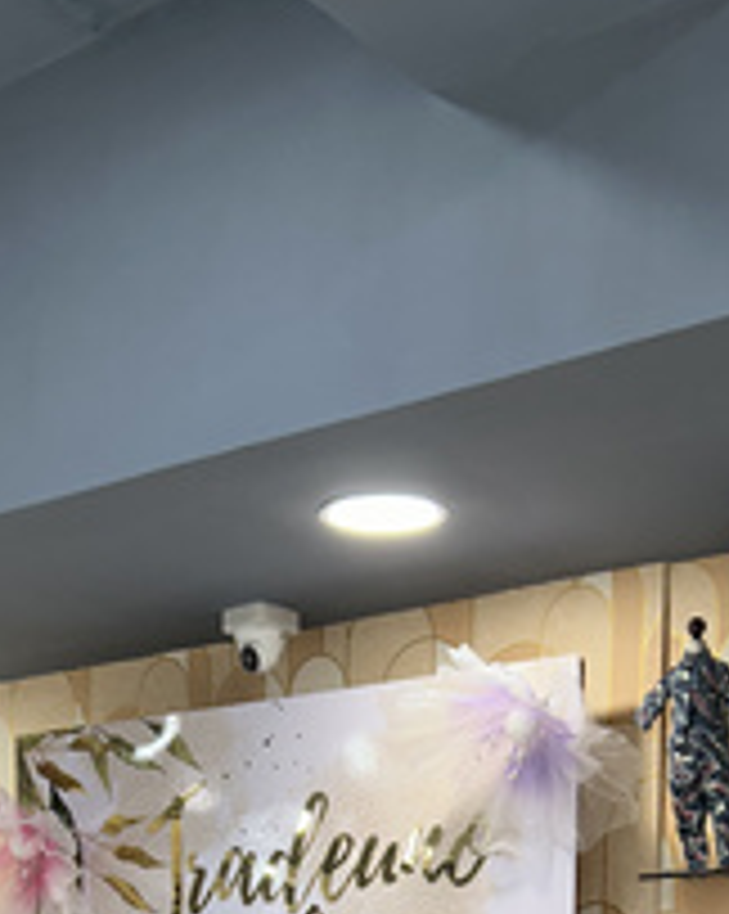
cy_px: 1139
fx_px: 1729
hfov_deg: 23.8
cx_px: 351
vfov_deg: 26.0
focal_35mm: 64
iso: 64
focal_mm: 5.7
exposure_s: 1/100
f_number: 1.5
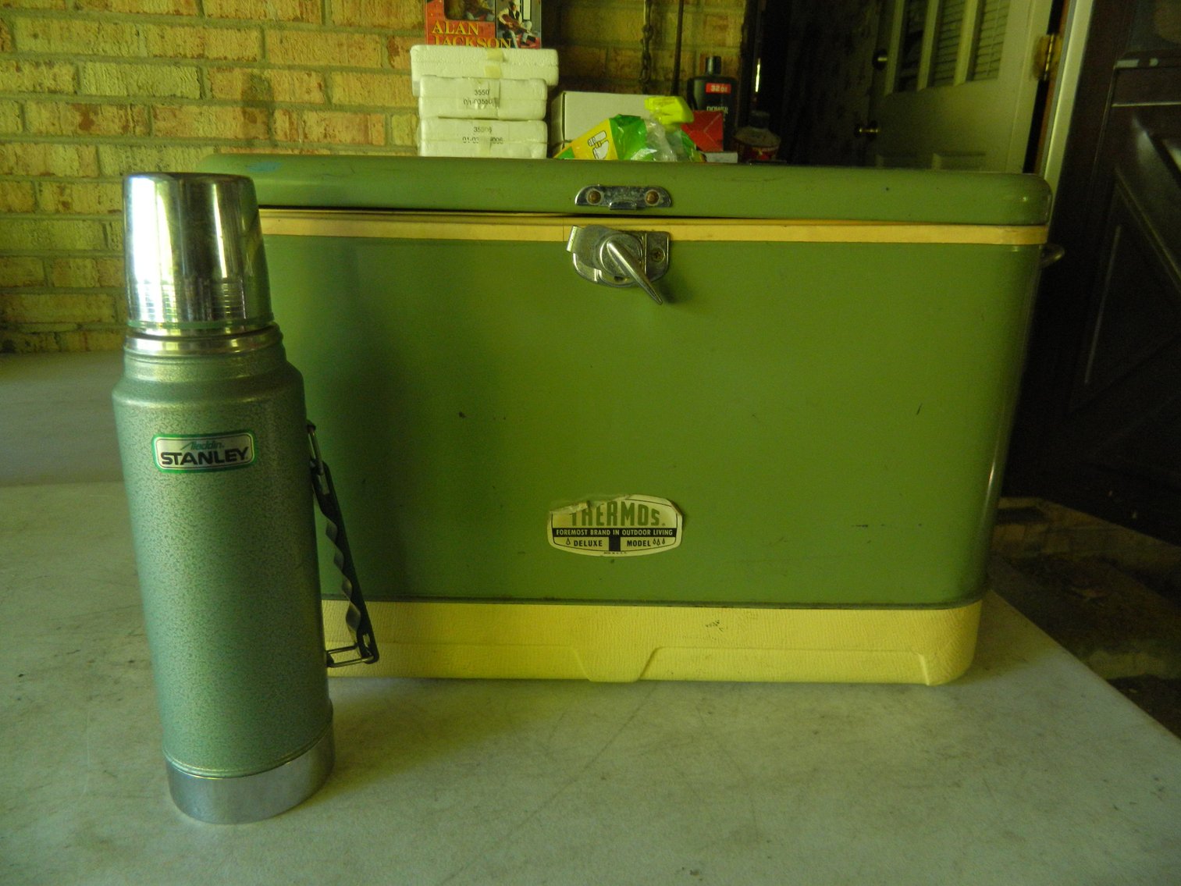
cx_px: 590
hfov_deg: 69.4
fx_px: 853
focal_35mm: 25
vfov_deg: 54.9
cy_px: 443
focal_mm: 4.5
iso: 280
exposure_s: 1/30
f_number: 3.1
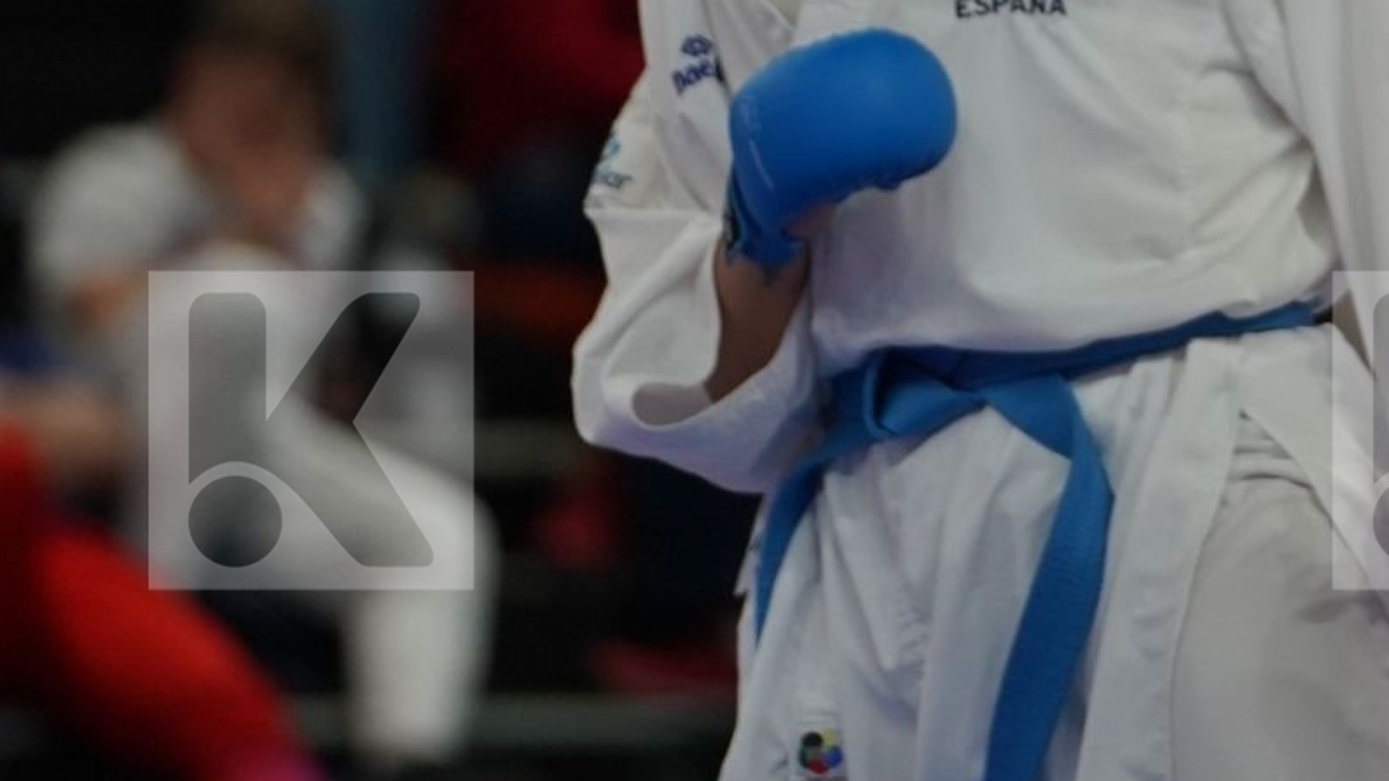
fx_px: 24379
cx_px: 1496
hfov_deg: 3.3
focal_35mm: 662
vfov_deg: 1.8
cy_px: -190
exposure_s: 1/1000
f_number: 2.8
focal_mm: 186
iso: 1000
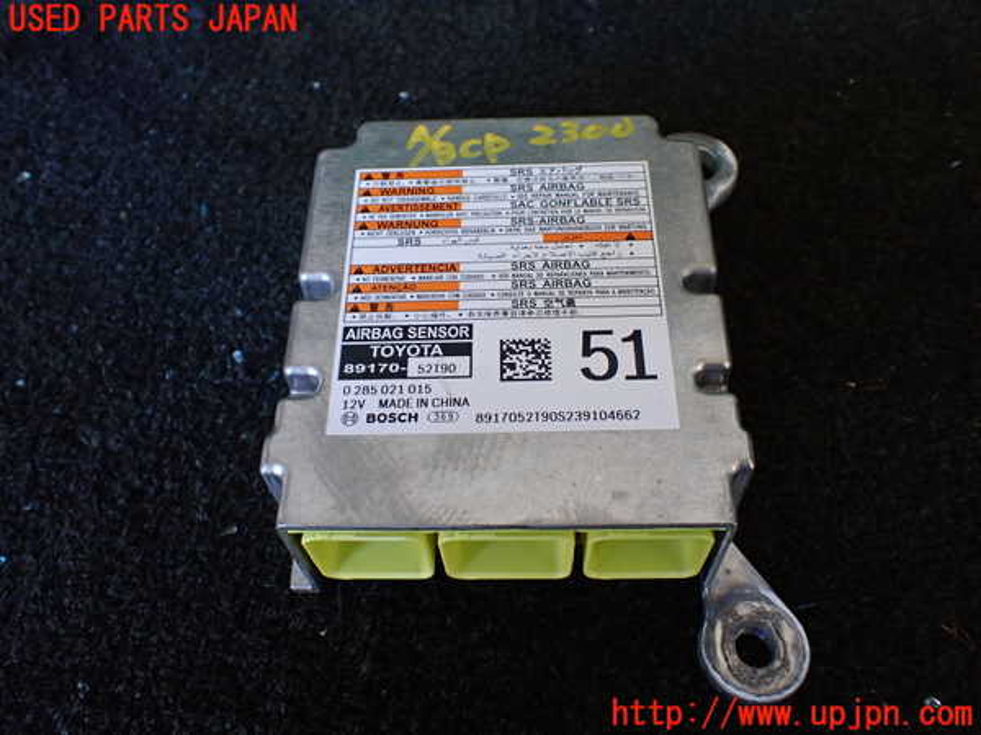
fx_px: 850
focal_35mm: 30
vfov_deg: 46.8
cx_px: 490
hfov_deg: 60.0
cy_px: 368
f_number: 2.3
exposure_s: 1/125
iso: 400
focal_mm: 5.4
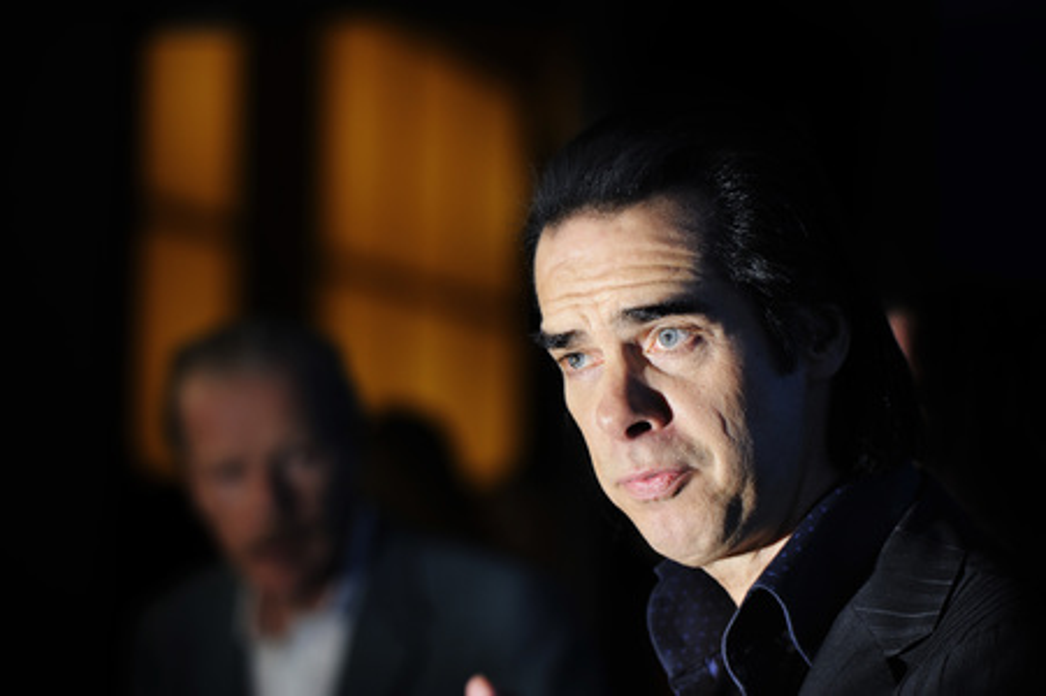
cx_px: 523
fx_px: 5807
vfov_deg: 6.9
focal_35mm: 200
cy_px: 348
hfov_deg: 10.3
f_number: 5
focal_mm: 200
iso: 400
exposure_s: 1/200
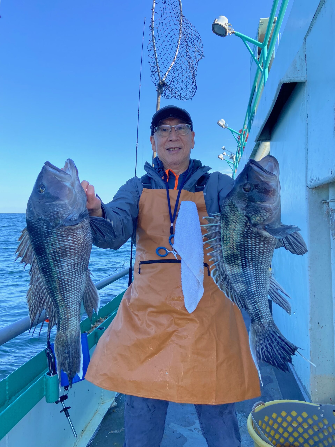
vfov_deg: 67.3
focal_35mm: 26
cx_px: 168
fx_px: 335
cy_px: 224
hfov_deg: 53.1
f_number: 1.8
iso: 32
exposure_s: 1/1135
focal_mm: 4.25
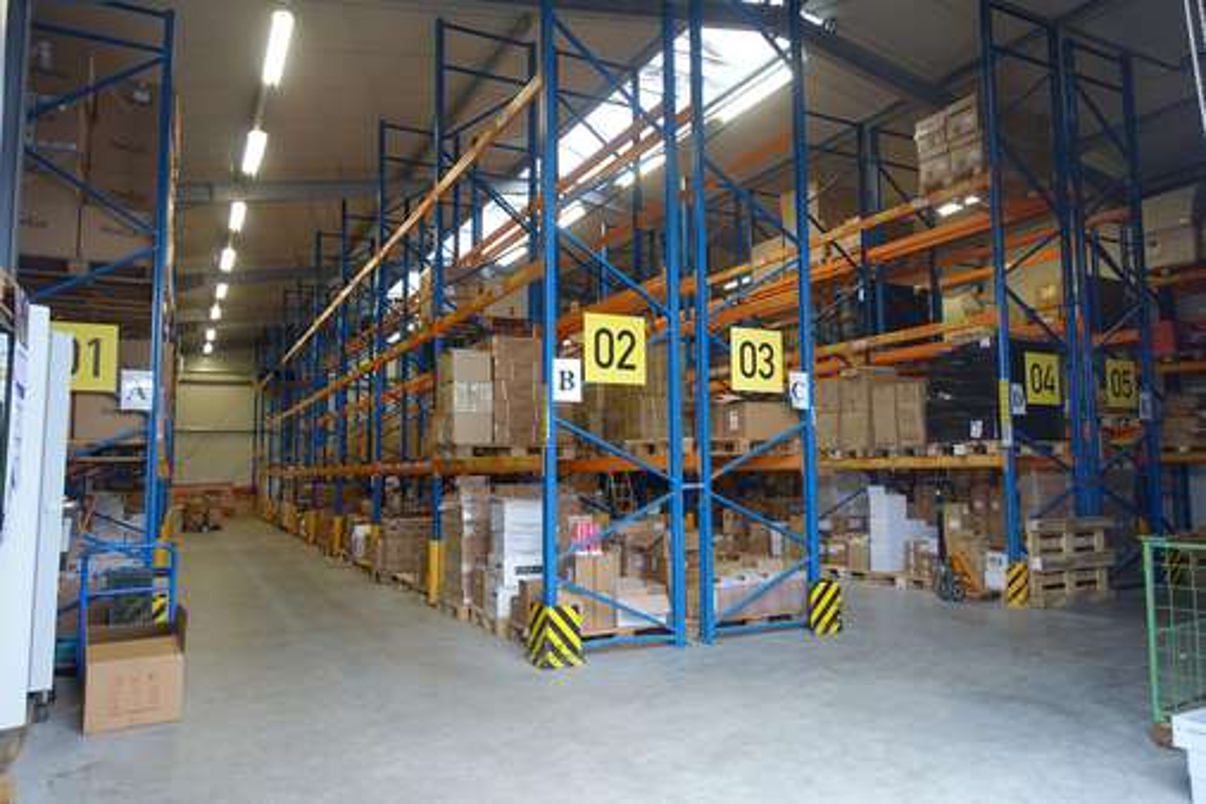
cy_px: 402
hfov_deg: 73.7
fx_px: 804
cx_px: 603
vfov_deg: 53.1
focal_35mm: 24
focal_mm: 8.8
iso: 125
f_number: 2.5
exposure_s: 1/30
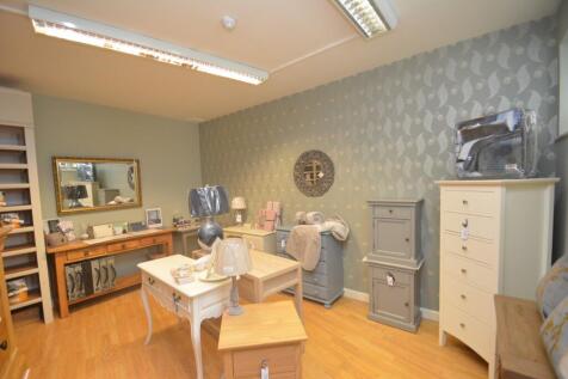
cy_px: 190
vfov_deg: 77.3
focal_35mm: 15
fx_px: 237
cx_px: 284
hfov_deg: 100.4
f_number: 4
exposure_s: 1/60
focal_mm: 10
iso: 1400
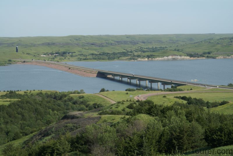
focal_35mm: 105
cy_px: 78
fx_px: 681
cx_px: 116
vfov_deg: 13.1
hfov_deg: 19.4
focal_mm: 70
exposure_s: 1/200
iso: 100
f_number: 7.1
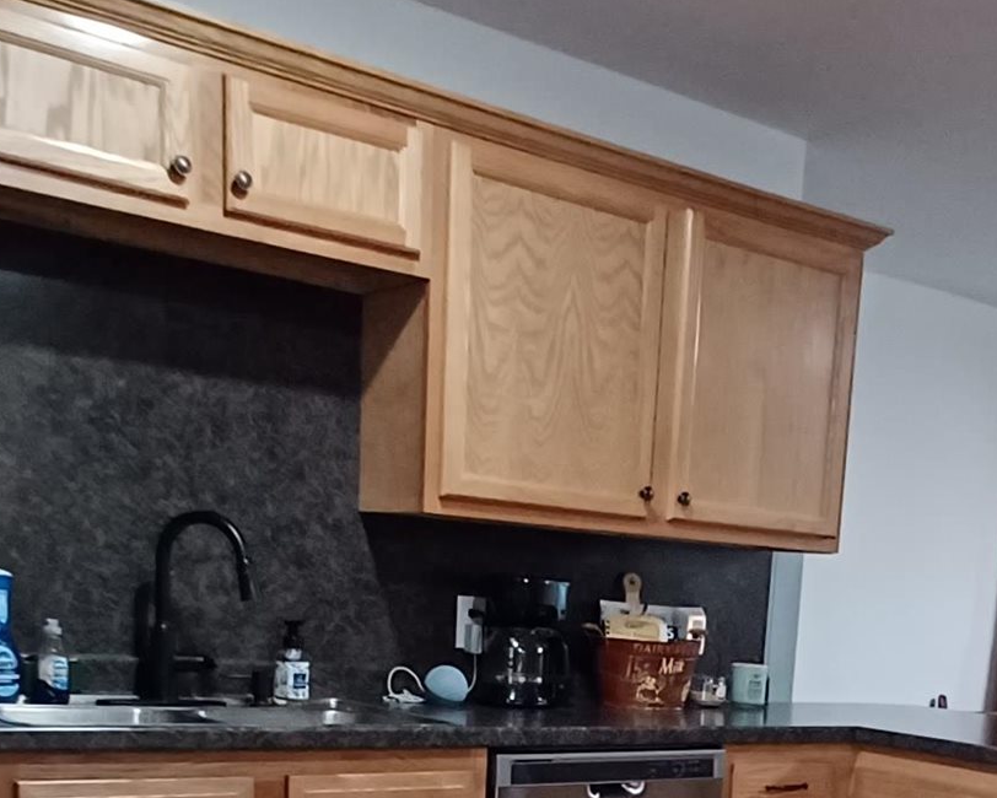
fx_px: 1417
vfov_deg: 28.6
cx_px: 748
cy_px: 877
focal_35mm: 48
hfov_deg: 37.8
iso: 250
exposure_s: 1/30
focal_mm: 1.42
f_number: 2.2
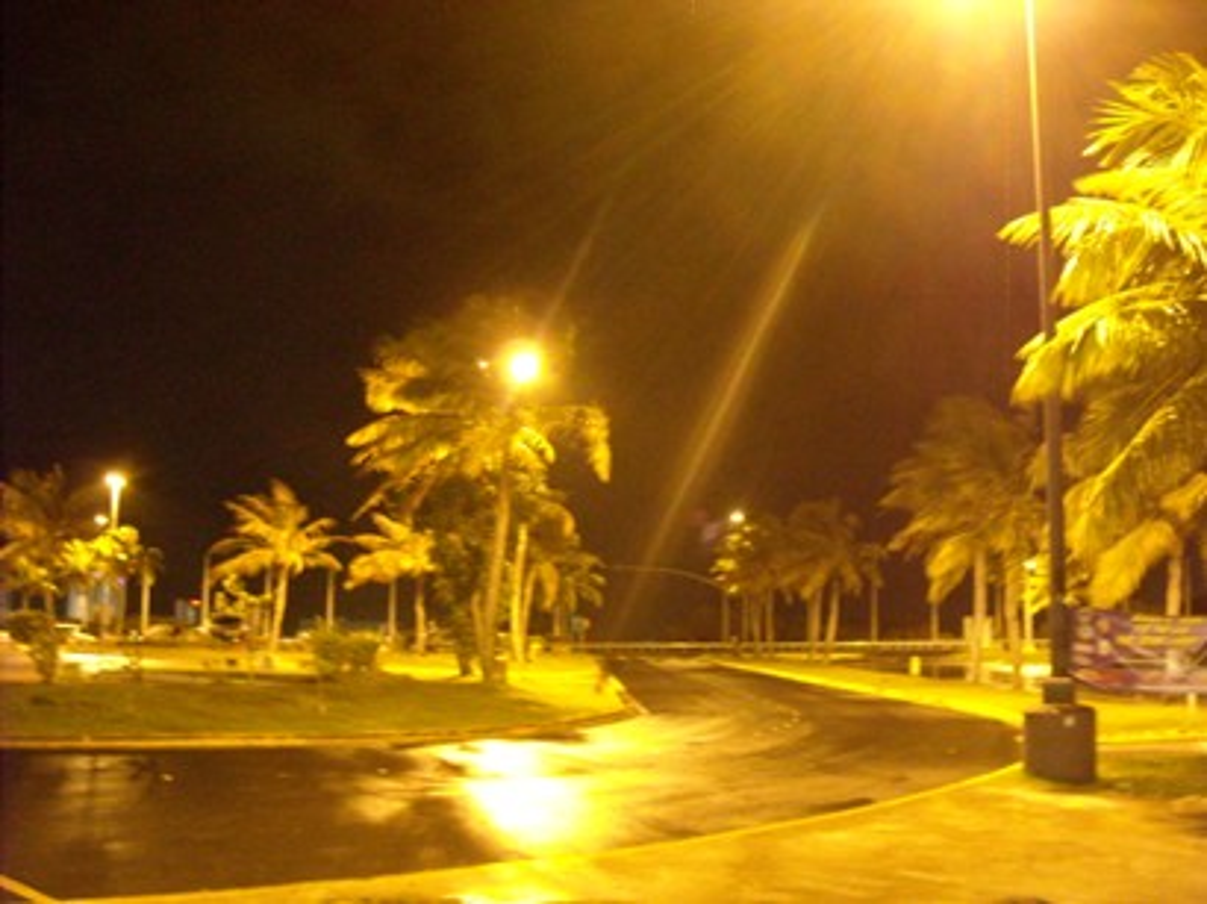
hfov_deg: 52.7
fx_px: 1220
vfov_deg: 40.7
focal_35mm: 35
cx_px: 604
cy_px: 452
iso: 800
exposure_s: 1/3
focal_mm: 5.7
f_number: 2.8
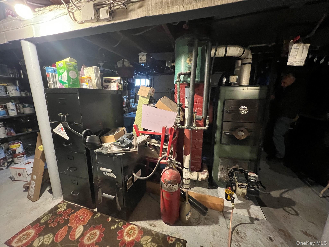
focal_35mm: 13
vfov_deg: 89.9
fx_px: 124
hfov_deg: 106.2
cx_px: 164
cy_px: 124
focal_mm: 1.57
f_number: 1.8
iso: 800
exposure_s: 1/40
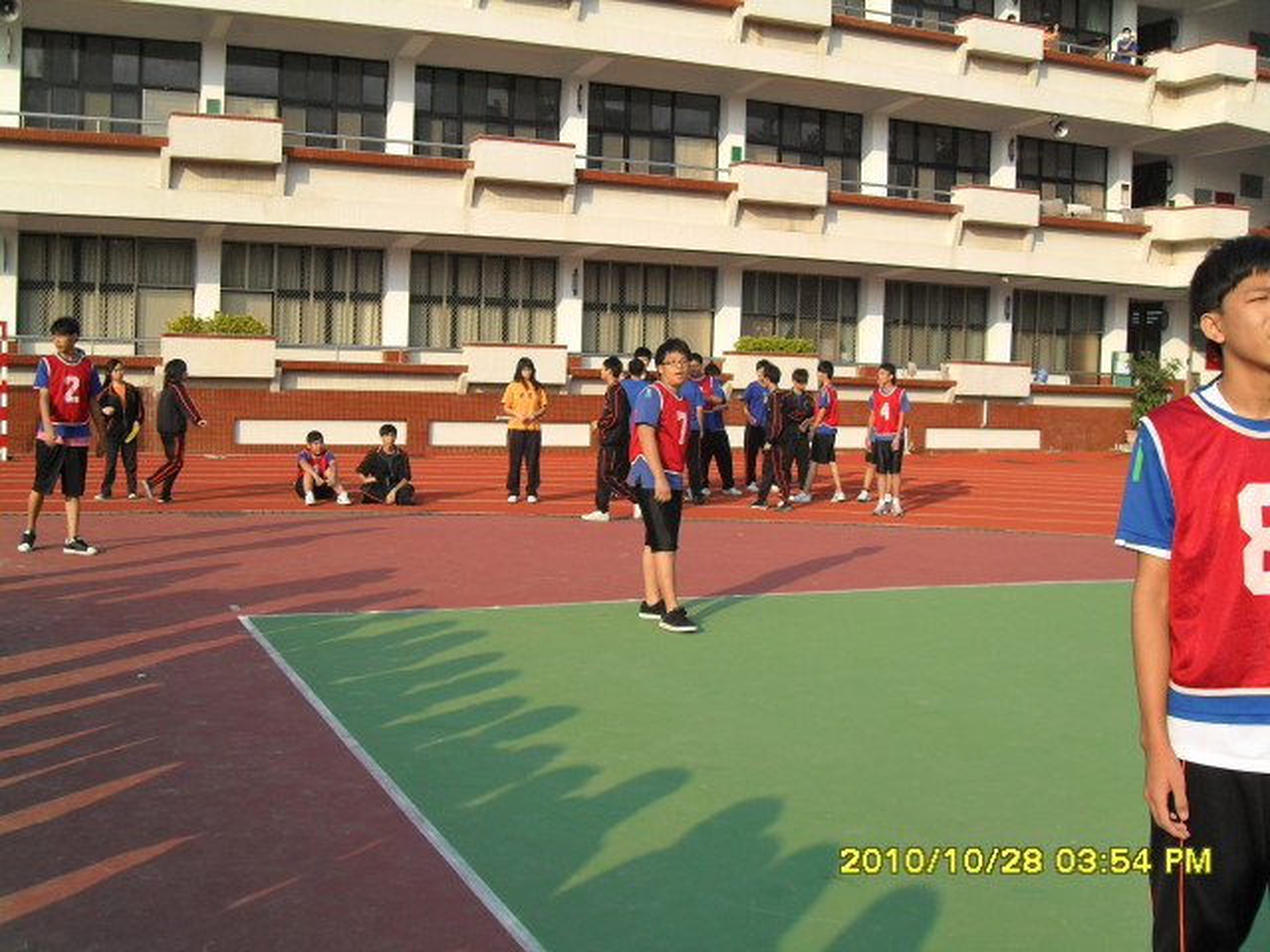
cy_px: 476
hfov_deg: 46.8
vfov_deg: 36.0
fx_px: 1468
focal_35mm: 40
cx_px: 635
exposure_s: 1/90
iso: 100
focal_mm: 7
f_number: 10
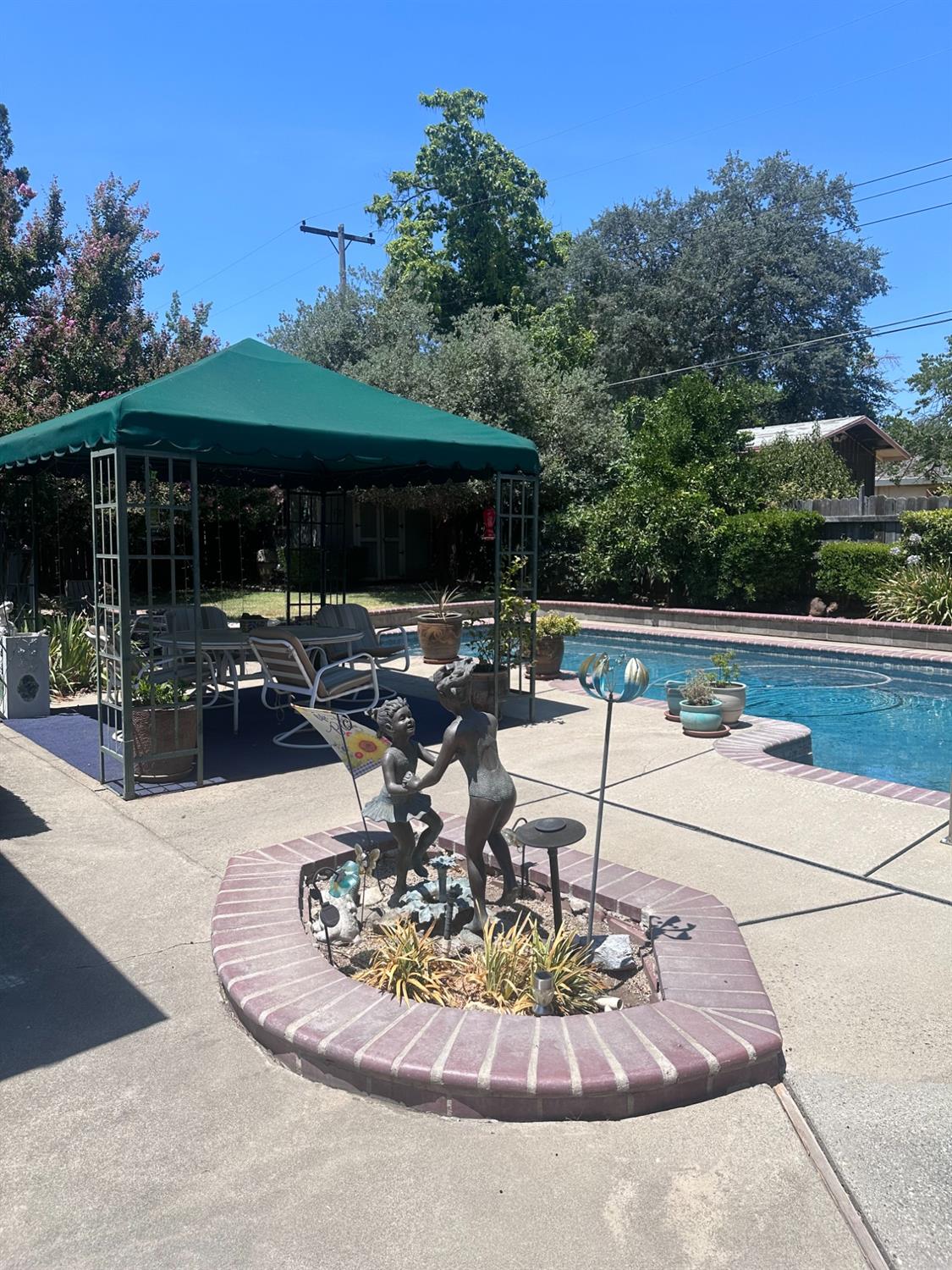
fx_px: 880
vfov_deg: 71.6
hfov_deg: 56.8
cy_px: 635
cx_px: 476
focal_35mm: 24
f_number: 1.78
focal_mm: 6.86
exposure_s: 1/4545
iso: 80
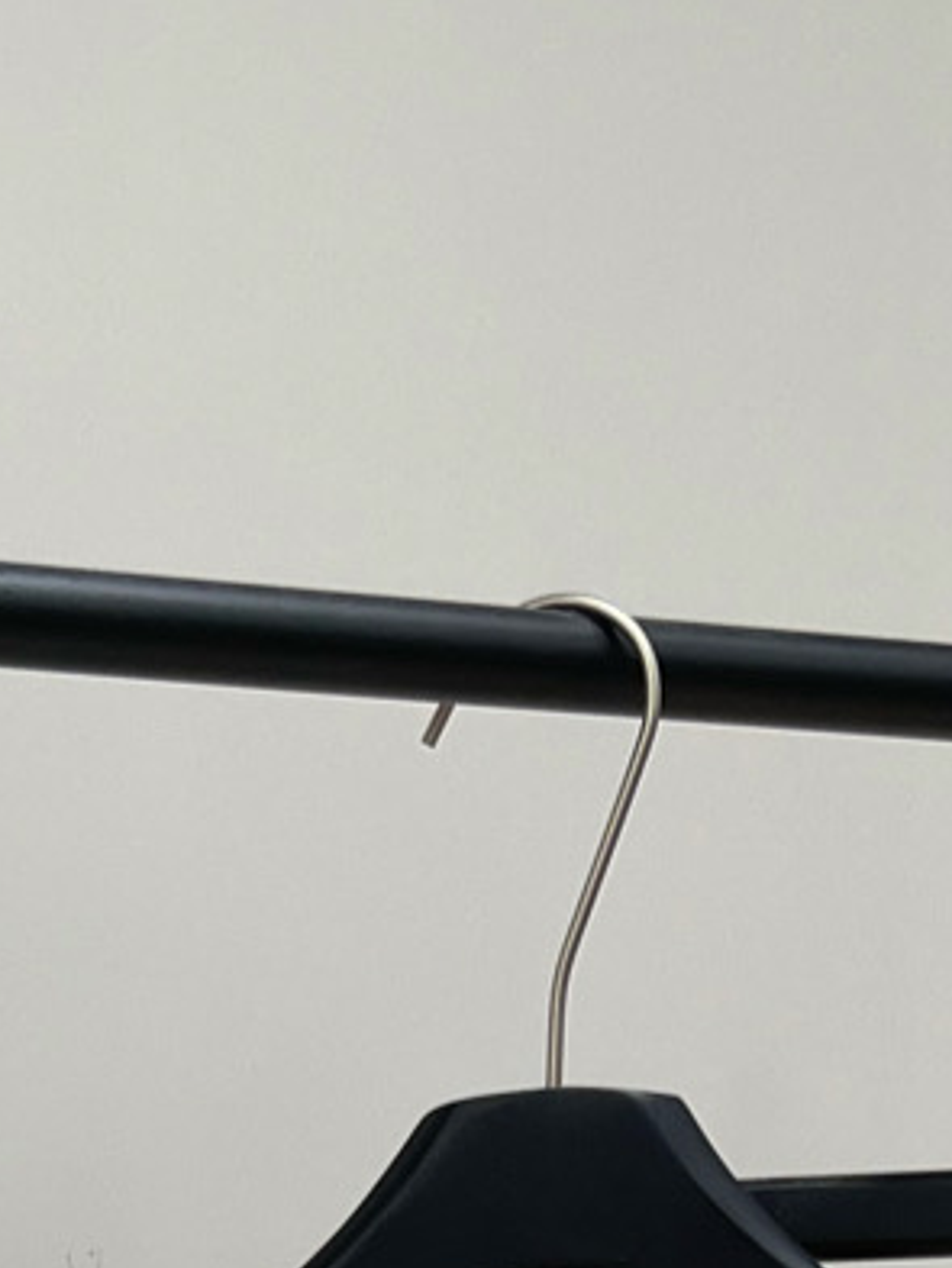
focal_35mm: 113
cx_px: -387
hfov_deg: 12.6
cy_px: 2541
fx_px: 4141
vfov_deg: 14.4
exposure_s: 1/121
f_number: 1.6
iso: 40
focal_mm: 5.1
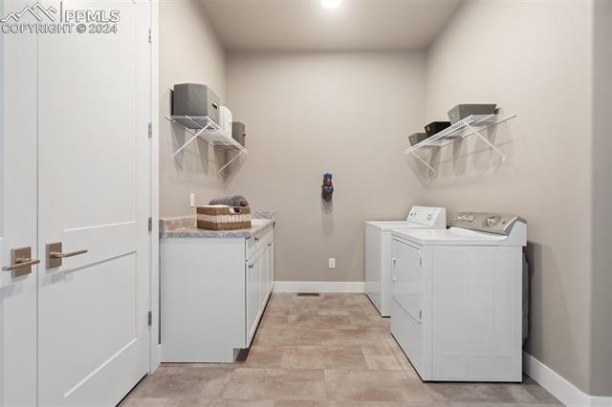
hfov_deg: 96.8
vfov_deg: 73.7
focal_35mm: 16
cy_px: 204
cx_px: 306
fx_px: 272
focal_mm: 16
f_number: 6.3
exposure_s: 1/2.5
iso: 250
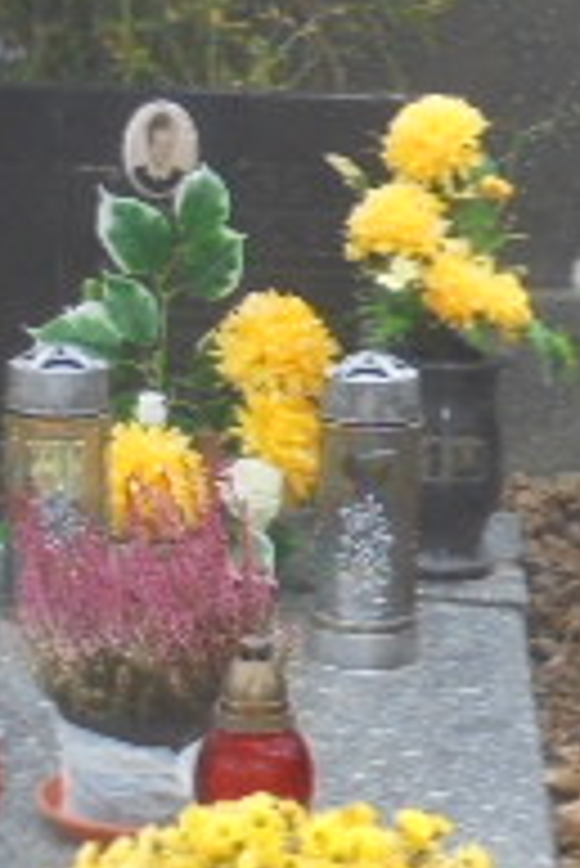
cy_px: 441
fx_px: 3570
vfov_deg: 13.9
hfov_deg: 9.1
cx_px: 746
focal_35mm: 148
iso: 200
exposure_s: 1/30
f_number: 4.5
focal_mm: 7.8
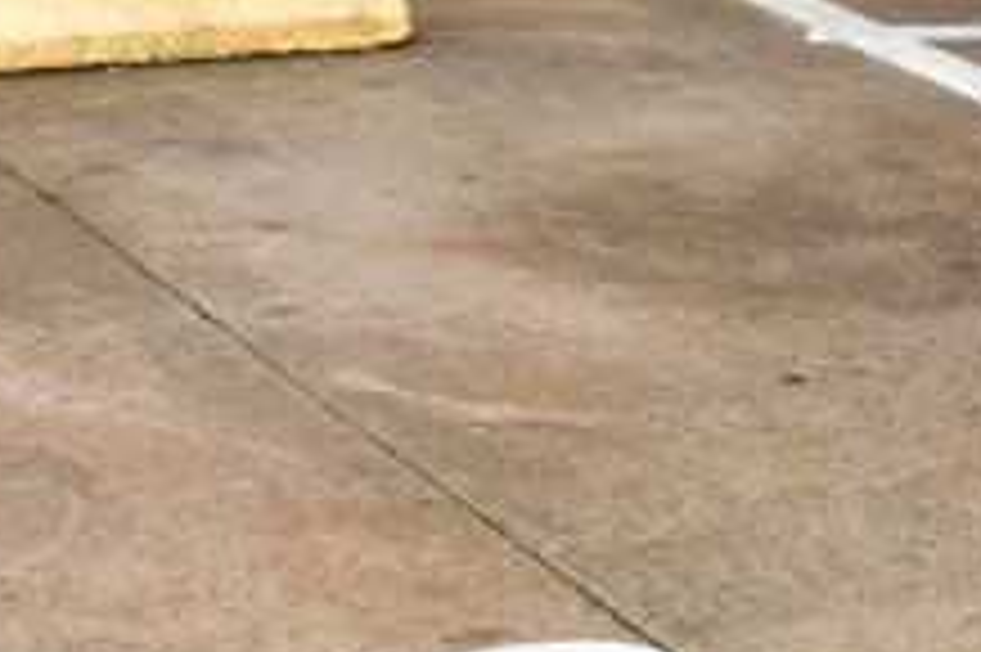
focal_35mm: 197
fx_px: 5364
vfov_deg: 6.7
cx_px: 1872
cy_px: -773
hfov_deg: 9.8
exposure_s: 1/125
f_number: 9
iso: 400
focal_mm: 28
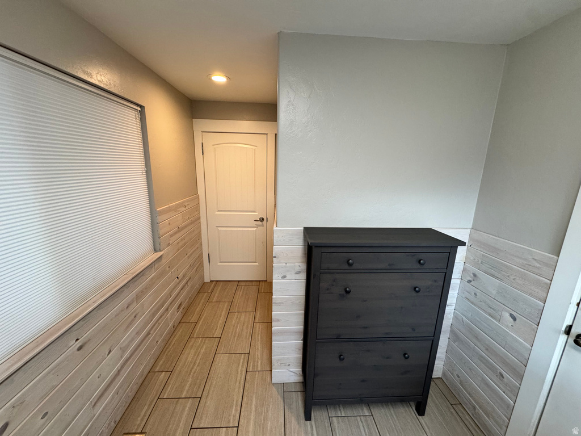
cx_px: 290
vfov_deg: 85.7
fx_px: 235
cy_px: 218
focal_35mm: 14
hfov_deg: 102.1
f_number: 2.2
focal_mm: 2.22
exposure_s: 1/120
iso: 250
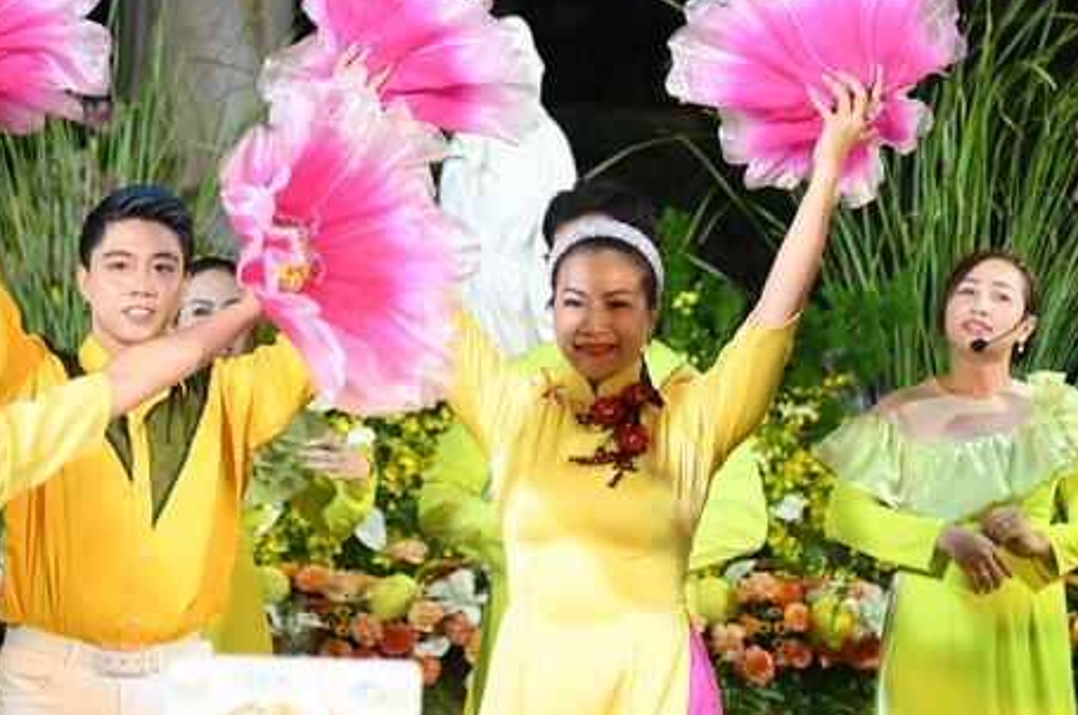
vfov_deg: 9.1
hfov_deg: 13.7
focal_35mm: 150
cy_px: 215
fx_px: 4485
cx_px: 607
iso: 12800
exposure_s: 1/500
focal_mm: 105
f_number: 4
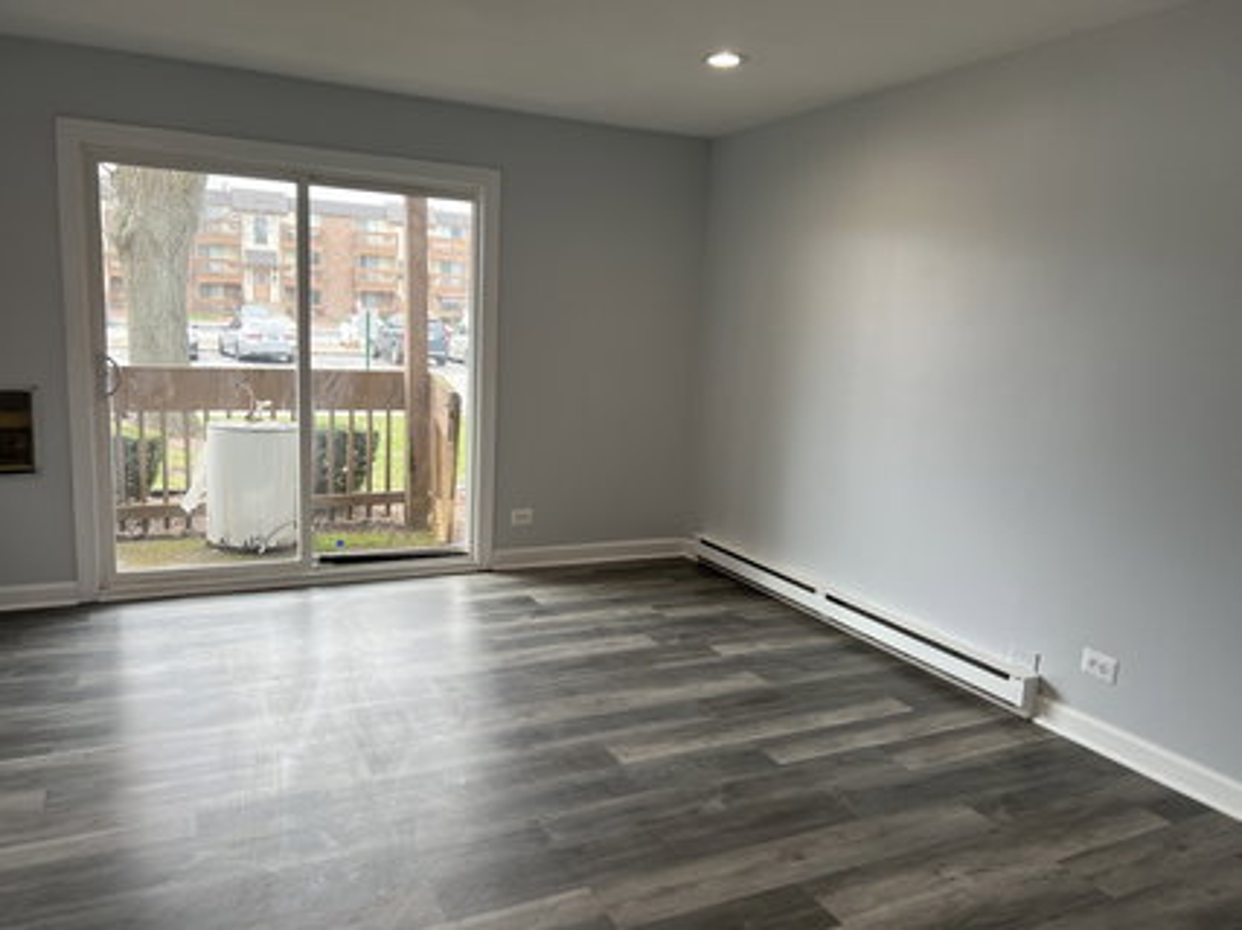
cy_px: 465
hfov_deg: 67.3
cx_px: 621
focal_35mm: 26
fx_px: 933
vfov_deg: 53.0
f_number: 1.5
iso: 50
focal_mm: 5.7
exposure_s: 1/161
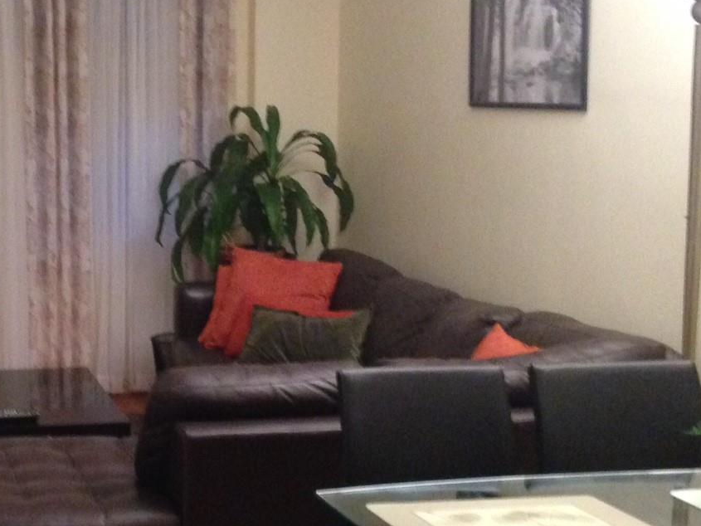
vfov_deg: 18.4
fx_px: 1620
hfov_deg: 23.2
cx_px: -33
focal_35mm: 80
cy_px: 354
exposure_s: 1/15
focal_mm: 4.12
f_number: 2.4
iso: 500
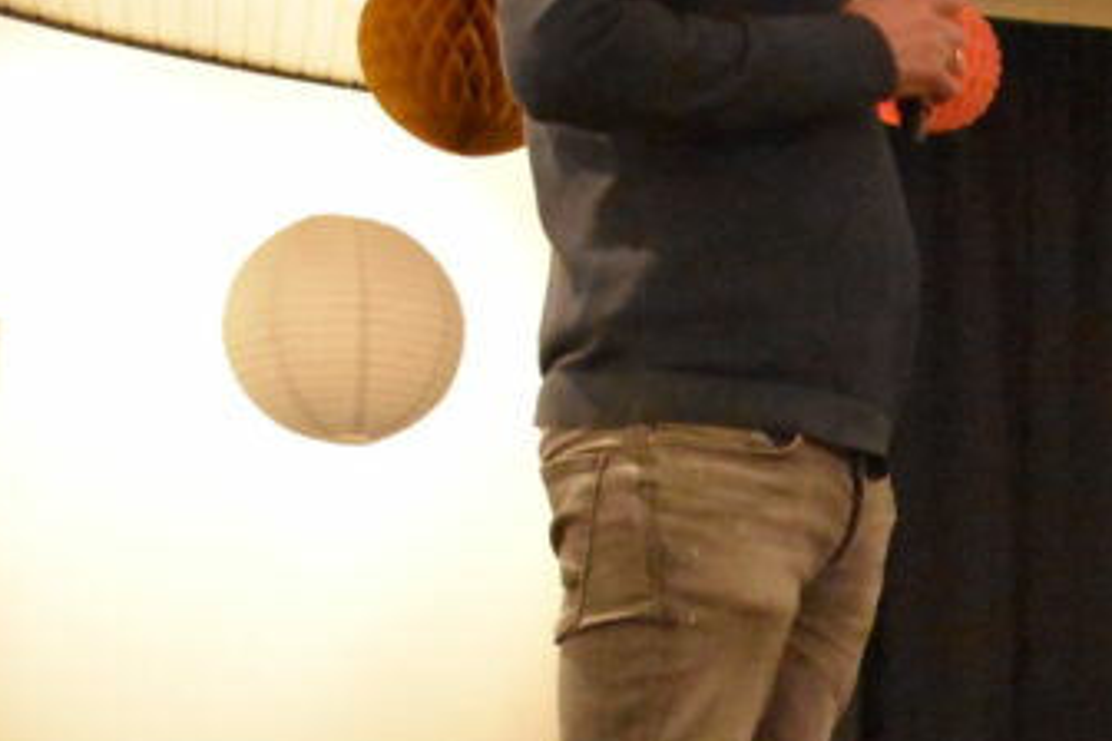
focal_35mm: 106
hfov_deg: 17.7
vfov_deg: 12.8
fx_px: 3274
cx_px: 1542
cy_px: 691
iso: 12800
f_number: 4
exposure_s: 1/60
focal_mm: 24
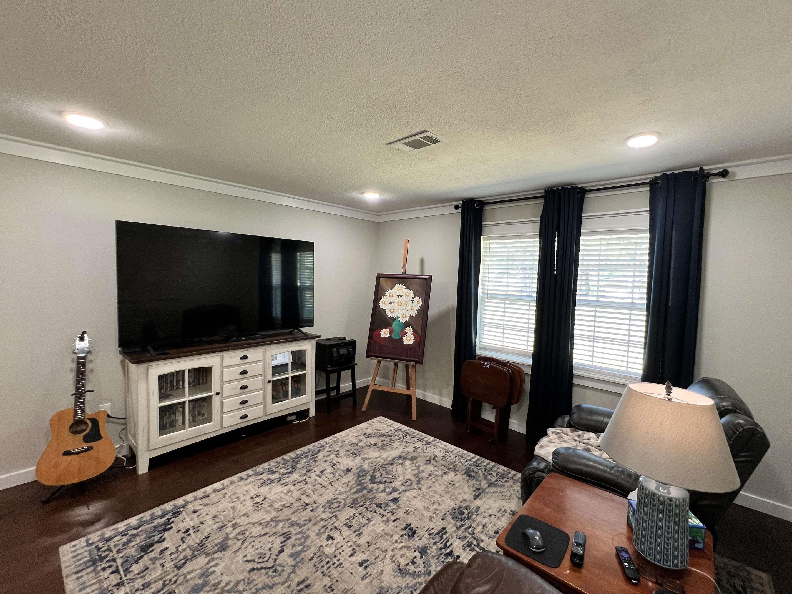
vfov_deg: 85.7
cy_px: 295
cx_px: 423
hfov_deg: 101.9
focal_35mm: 14
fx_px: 320
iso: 160
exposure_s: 1/60
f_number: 1.8
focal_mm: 1.57
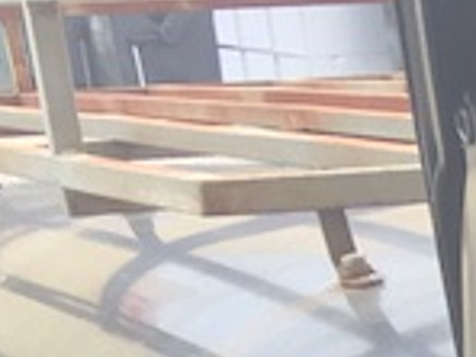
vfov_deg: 6.6
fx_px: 2750
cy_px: 1129
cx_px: 1377
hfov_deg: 8.5
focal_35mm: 200
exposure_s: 1/50
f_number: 2.2
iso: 25
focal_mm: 4.15
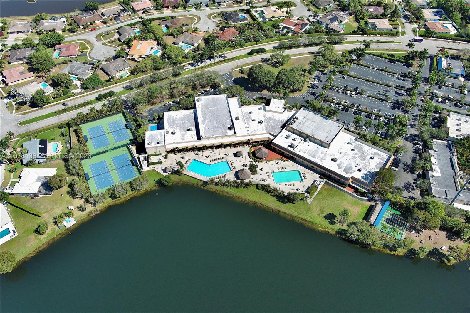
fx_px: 379
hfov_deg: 63.7
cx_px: 235
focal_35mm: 29
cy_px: 156
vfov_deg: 44.9
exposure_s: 1/1418
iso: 100
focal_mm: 10.57
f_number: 2.8
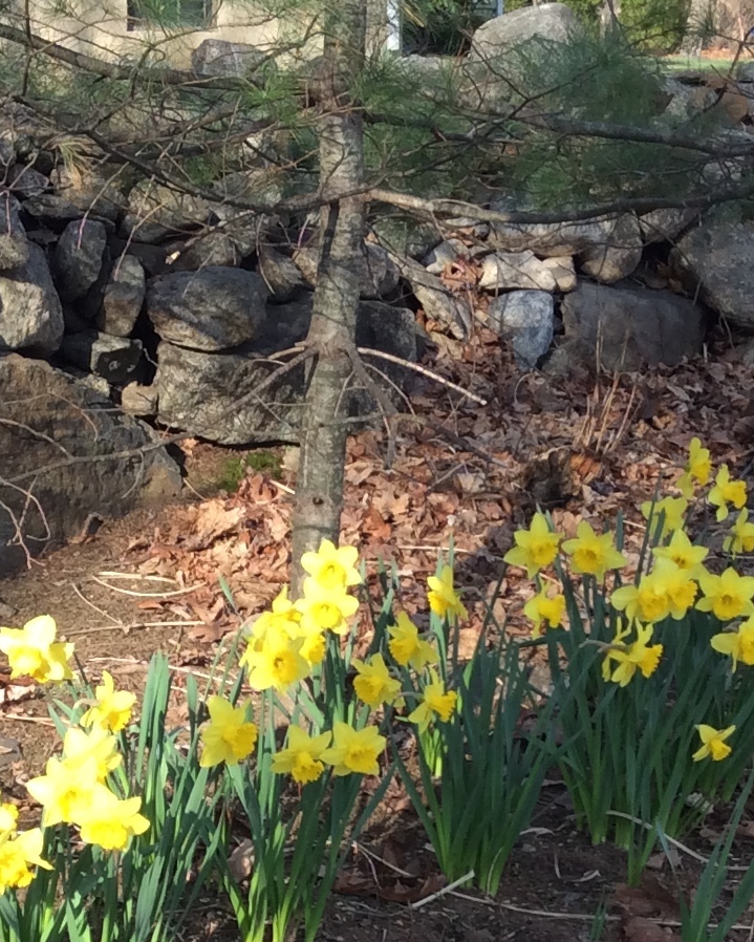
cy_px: 737
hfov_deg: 17.1
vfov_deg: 21.0
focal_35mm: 90
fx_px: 2509
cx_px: 294
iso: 32
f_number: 2.4
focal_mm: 3.3
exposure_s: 1/287
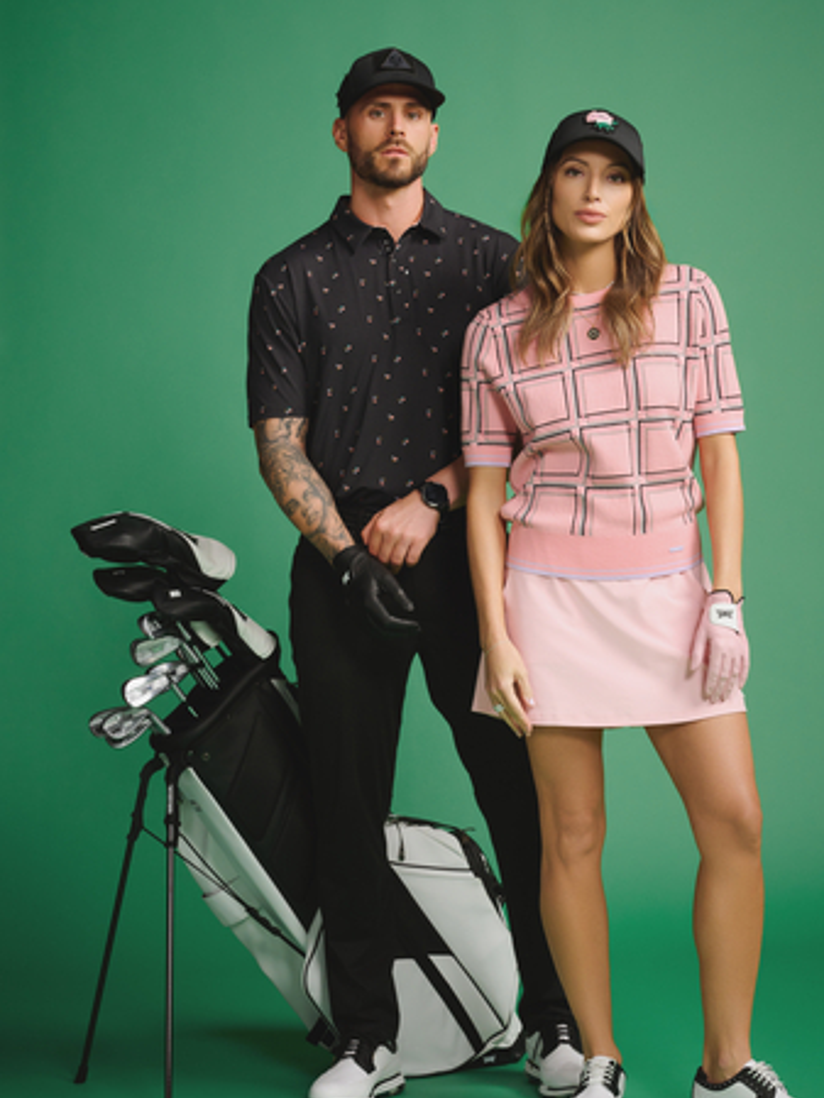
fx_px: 2855
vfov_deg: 21.8
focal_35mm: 90
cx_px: 472
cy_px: 538
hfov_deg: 16.4
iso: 800
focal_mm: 70
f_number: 8
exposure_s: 1/160
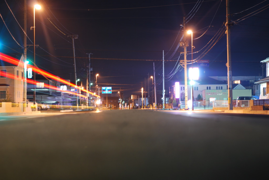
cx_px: 134
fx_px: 561
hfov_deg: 27.0
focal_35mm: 75
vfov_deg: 18.2
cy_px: 90
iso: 100
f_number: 4.5
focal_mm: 50
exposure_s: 10
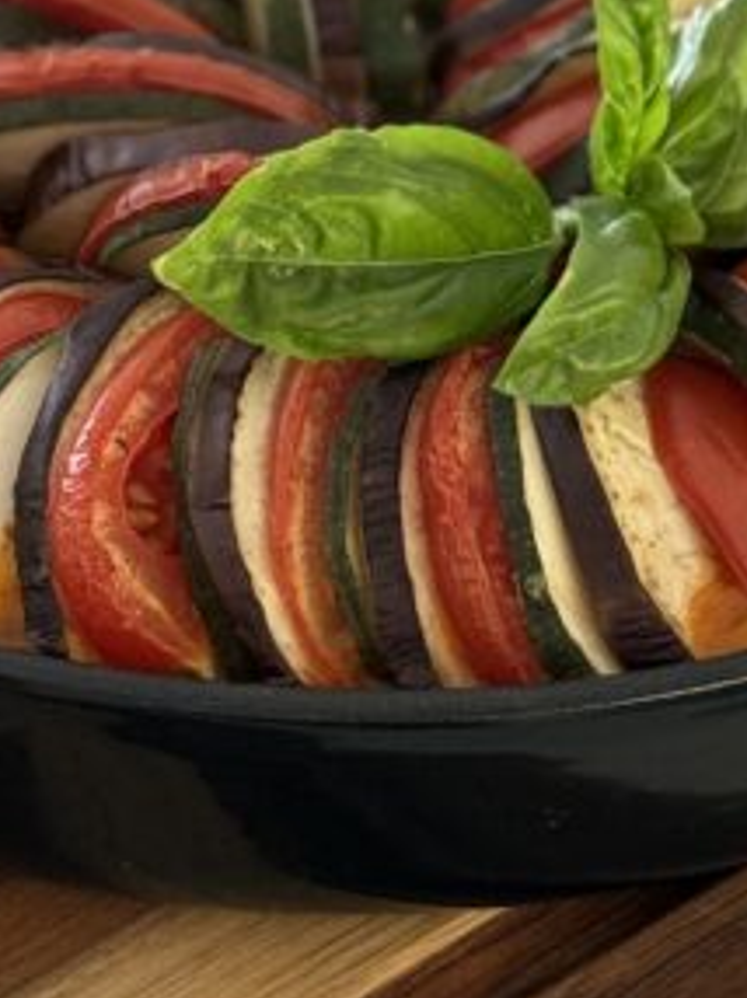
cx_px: 360
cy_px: -366
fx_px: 4956
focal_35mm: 172
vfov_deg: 11.2
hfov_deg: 8.6
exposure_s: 1/60
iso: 100
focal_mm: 6.76
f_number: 1.78
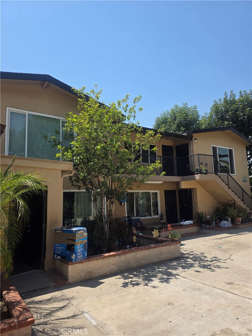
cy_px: 168
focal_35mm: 23
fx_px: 223
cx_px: 126
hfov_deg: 58.9
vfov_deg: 73.9
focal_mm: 6.3
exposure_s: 1/5000
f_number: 1.7
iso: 80
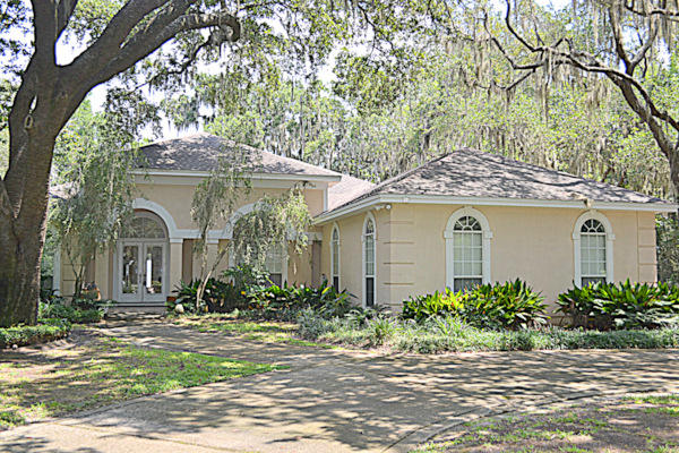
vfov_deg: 40.0
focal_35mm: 33
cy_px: 226
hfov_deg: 57.2
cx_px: 340
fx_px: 622
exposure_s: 1/160
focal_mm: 22
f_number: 4
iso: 100
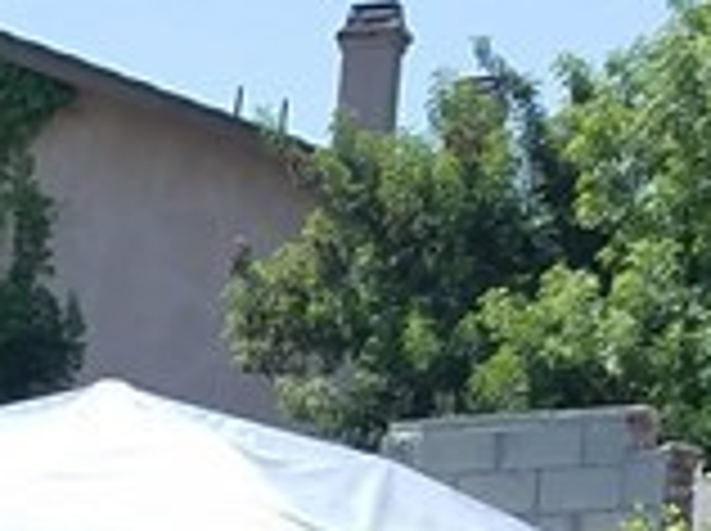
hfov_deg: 9.6
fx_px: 3466
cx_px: -1269
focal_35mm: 169
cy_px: 1404
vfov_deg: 7.9
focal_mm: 4.2
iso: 50
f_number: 1.7
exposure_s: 1/1976
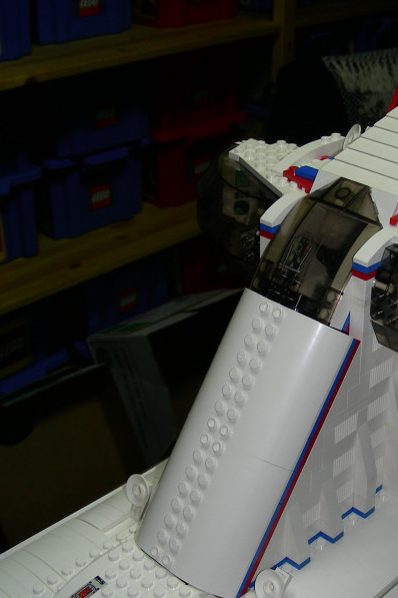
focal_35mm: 53
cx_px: 340
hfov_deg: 24.9
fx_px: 879
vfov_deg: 37.5
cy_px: 298
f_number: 3.5
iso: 50
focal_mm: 6.3
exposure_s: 1/60.1
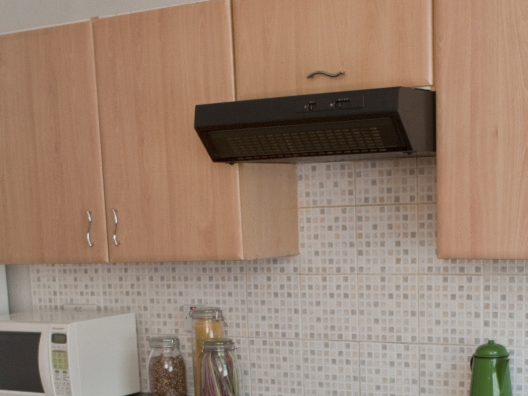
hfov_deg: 26.7
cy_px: 518
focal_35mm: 73
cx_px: 288
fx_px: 1114
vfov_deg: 18.7
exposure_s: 1/80
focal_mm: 20
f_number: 4
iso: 200
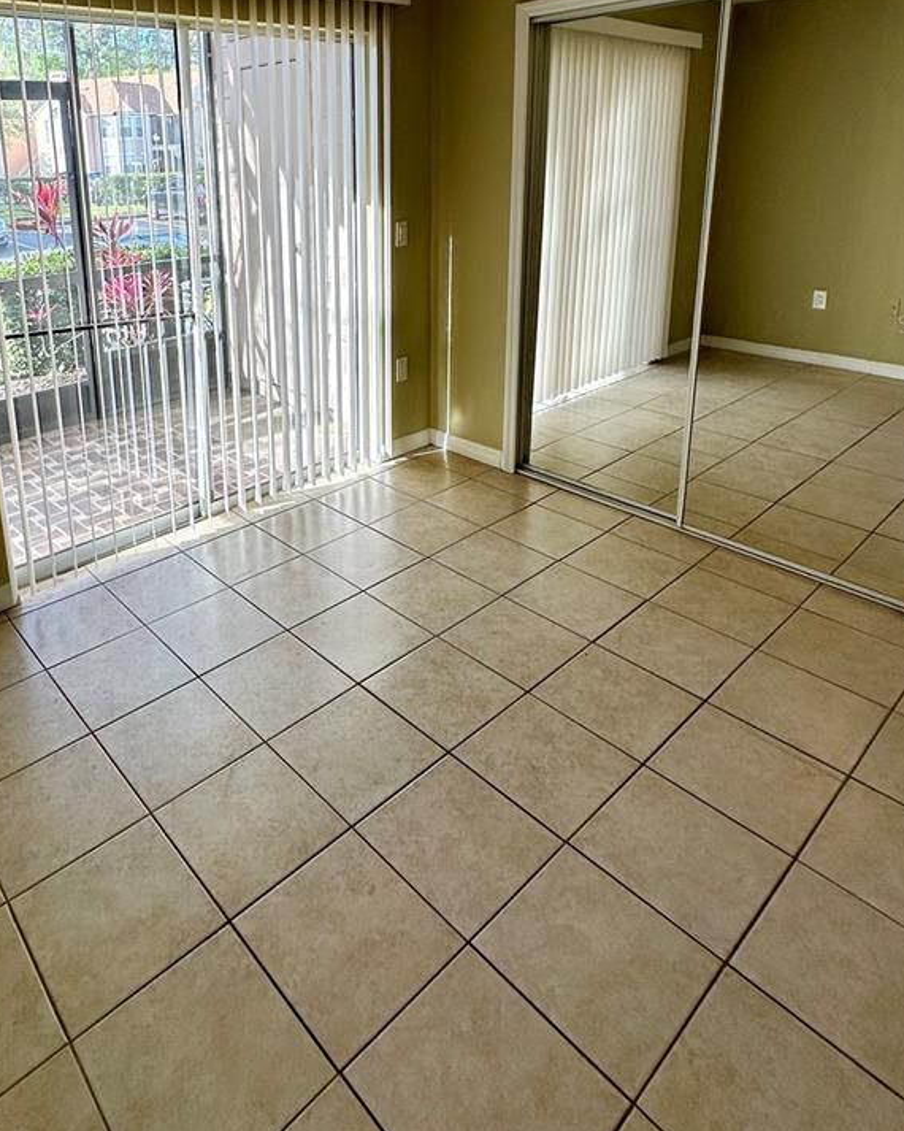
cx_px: 297
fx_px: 770
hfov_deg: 59.4
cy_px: 324
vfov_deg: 69.2
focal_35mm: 23
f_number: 2.2
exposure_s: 1/217
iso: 40
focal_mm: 2.22
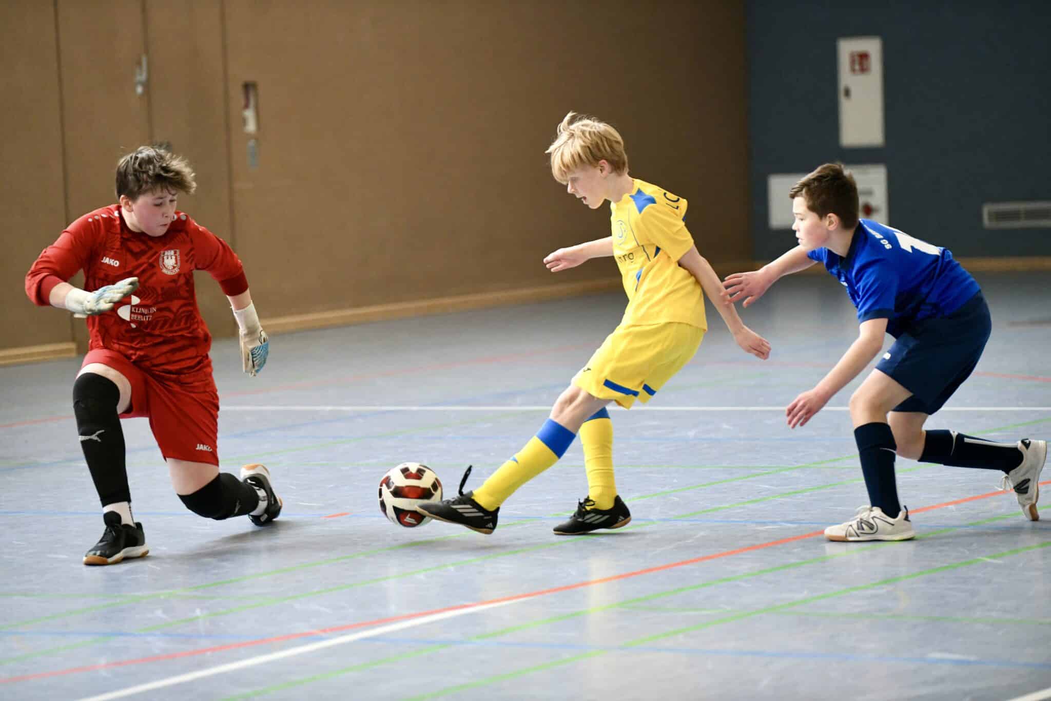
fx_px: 4670
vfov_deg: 8.6
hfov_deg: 12.8
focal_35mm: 160
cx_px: 526
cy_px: 350
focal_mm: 160
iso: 5000
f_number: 2.8
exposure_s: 1/1250
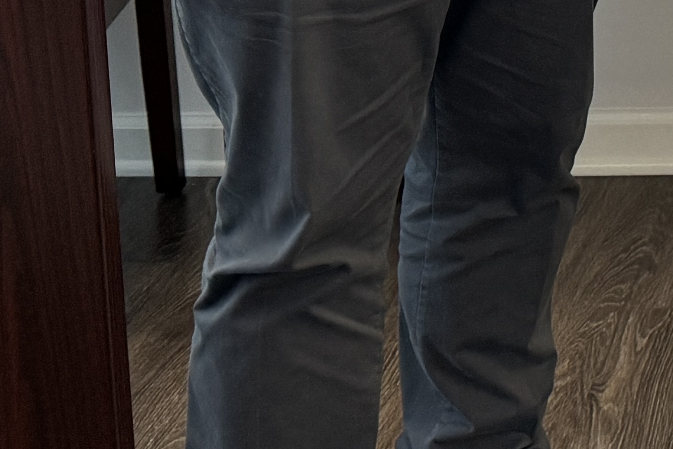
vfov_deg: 11.3
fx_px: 2019
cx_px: 1072
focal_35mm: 108
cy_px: -502
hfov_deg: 16.8
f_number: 1.78
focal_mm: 6.76
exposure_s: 1/60
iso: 125
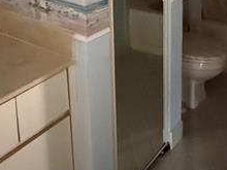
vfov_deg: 25.3
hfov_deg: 36.7
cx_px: 166
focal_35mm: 51
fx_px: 334
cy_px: -41
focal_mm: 2.22
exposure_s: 1/30
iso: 1600
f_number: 2.2
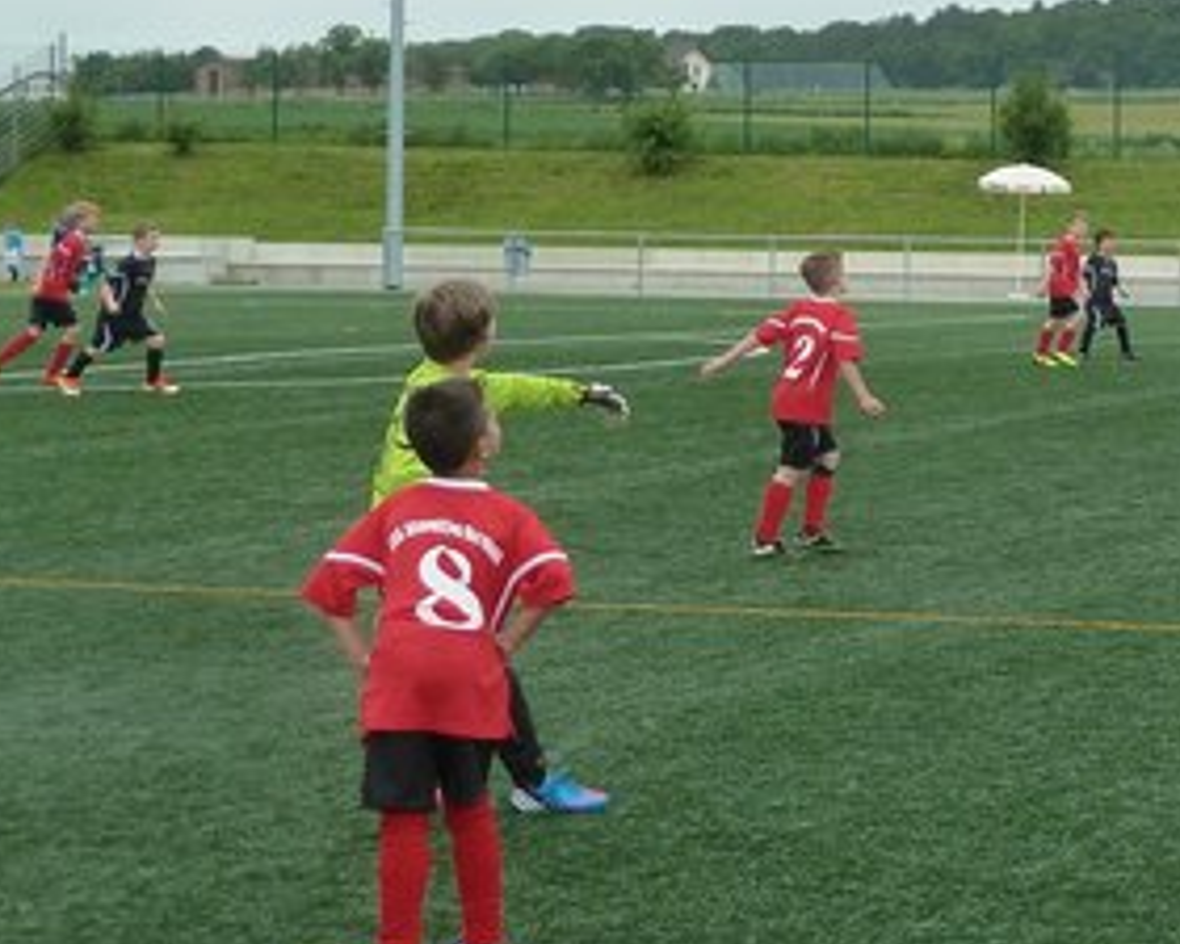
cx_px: 1403
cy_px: 212
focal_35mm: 107
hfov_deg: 17.2
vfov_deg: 14.3
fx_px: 3738
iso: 125
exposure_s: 1/250
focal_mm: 7.3
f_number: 4
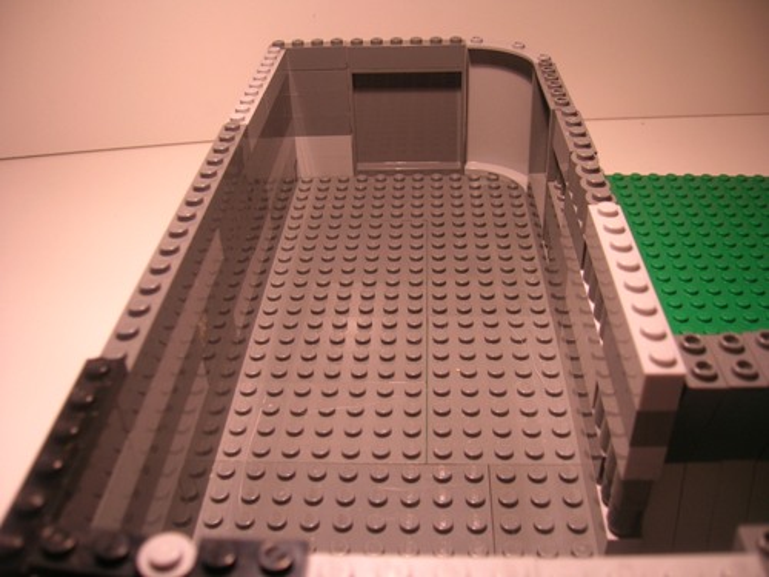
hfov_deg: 54.0
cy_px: 288
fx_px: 755
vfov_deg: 41.8
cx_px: 384
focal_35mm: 34
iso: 50
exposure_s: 1/19
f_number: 2.9
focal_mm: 5.7
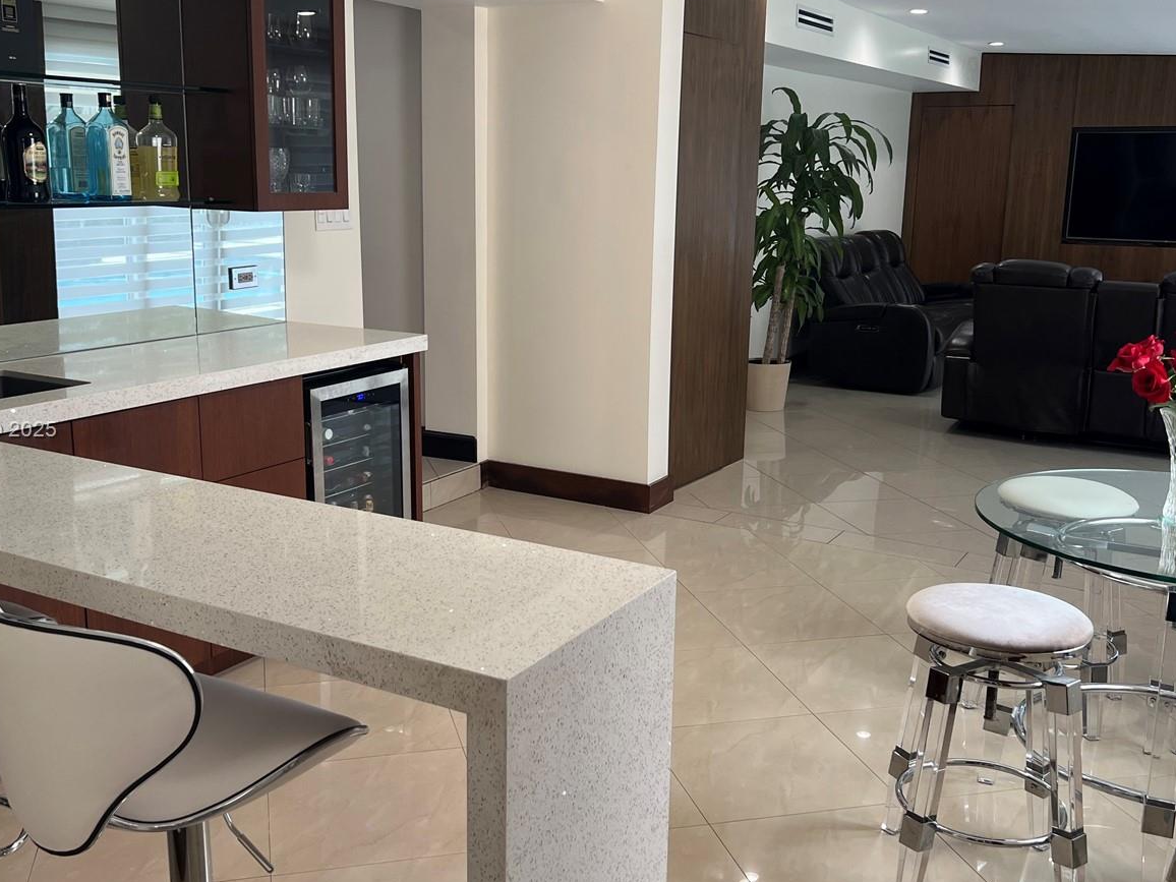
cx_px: 545
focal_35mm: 36
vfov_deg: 39.7
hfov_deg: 51.3
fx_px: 1223
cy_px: 431
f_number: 1.5
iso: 80
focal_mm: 5.7
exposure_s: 1/120
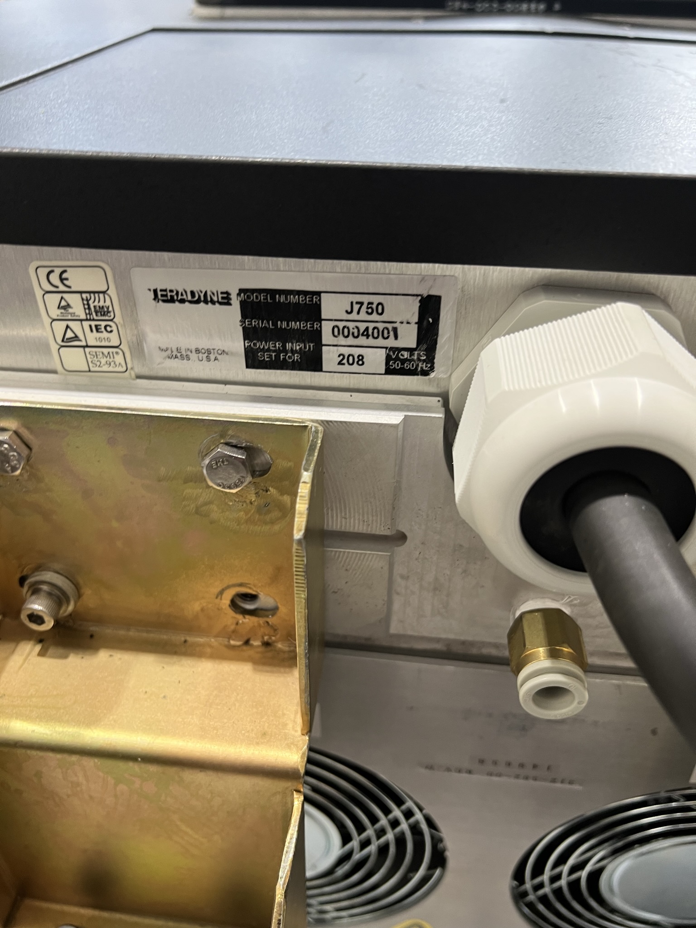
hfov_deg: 53.1
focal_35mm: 26
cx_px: 348
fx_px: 697
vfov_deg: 67.3
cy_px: 464
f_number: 1.5
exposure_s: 1/50
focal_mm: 5.7
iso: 125
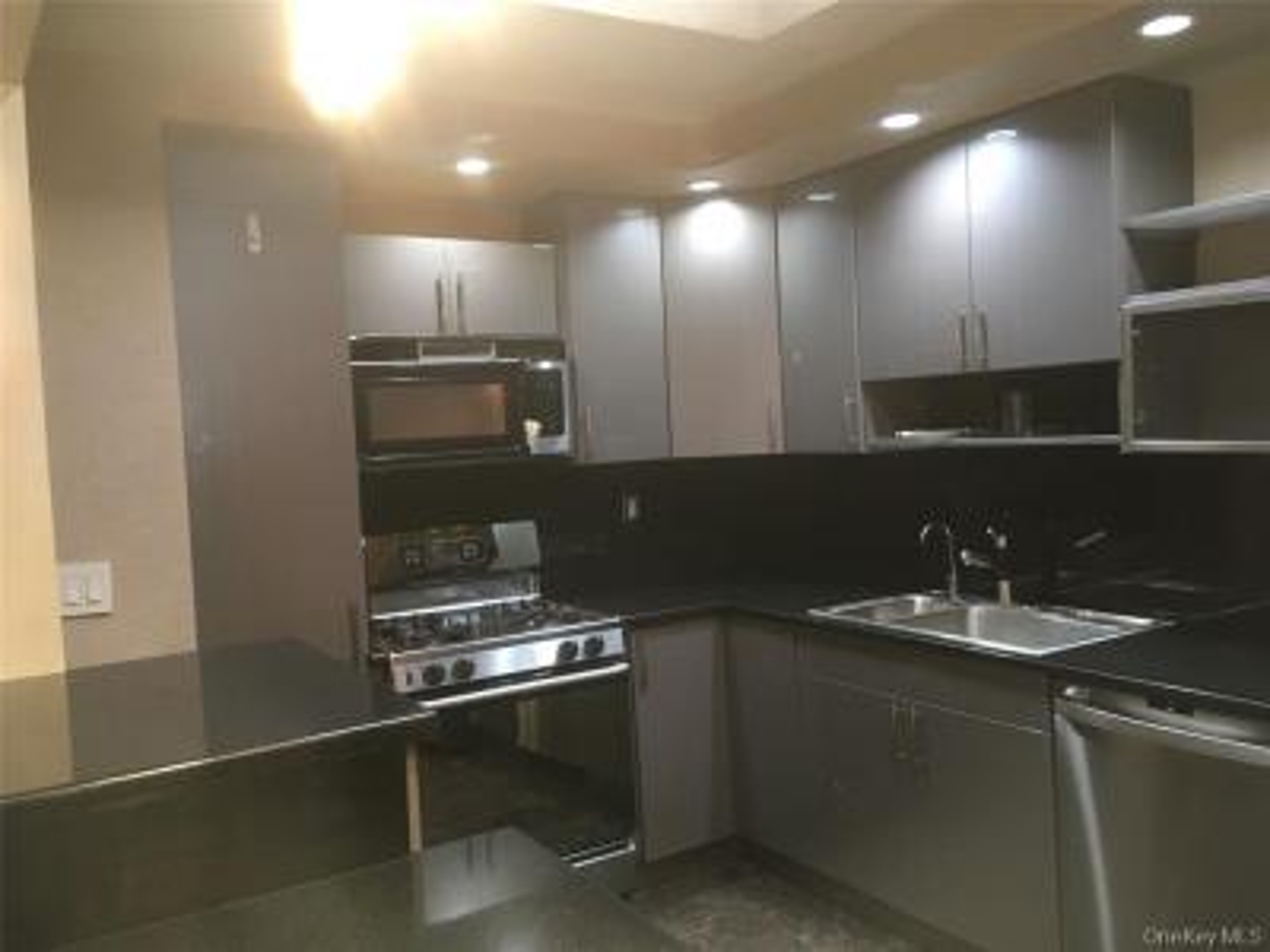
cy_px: 476
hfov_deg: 61.7
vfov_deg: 48.2
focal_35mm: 29
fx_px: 1064
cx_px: 635
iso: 125
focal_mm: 4.15
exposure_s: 1/30
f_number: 2.2
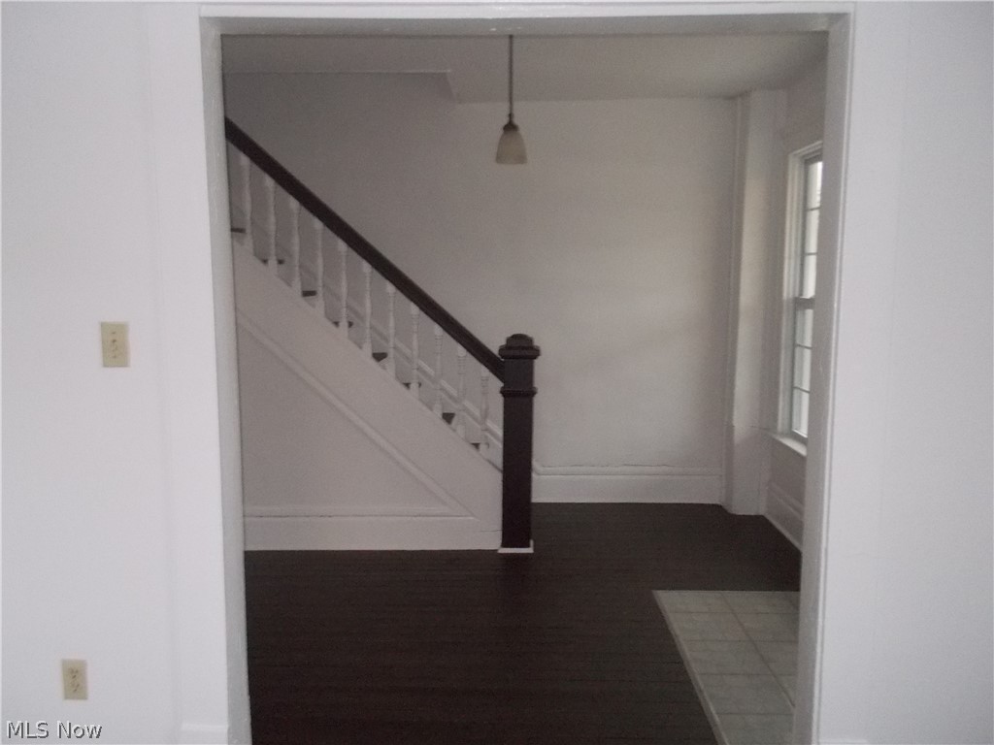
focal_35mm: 29
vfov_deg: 48.2
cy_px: 372
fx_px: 833
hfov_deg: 61.7
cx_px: 497
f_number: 3.3
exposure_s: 1/30
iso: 500
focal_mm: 4.1
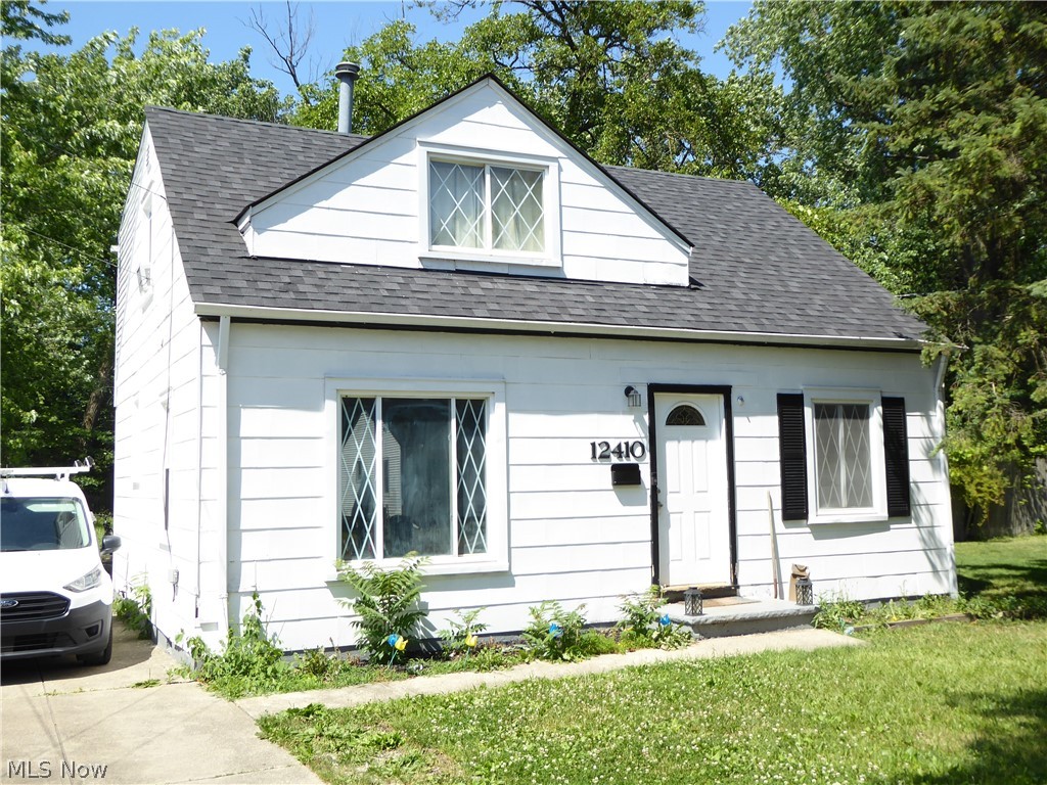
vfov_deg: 39.7
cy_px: 392
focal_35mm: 36
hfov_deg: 51.4
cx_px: 524
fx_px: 1089
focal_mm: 6.3
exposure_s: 1/400
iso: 80
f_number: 3.7
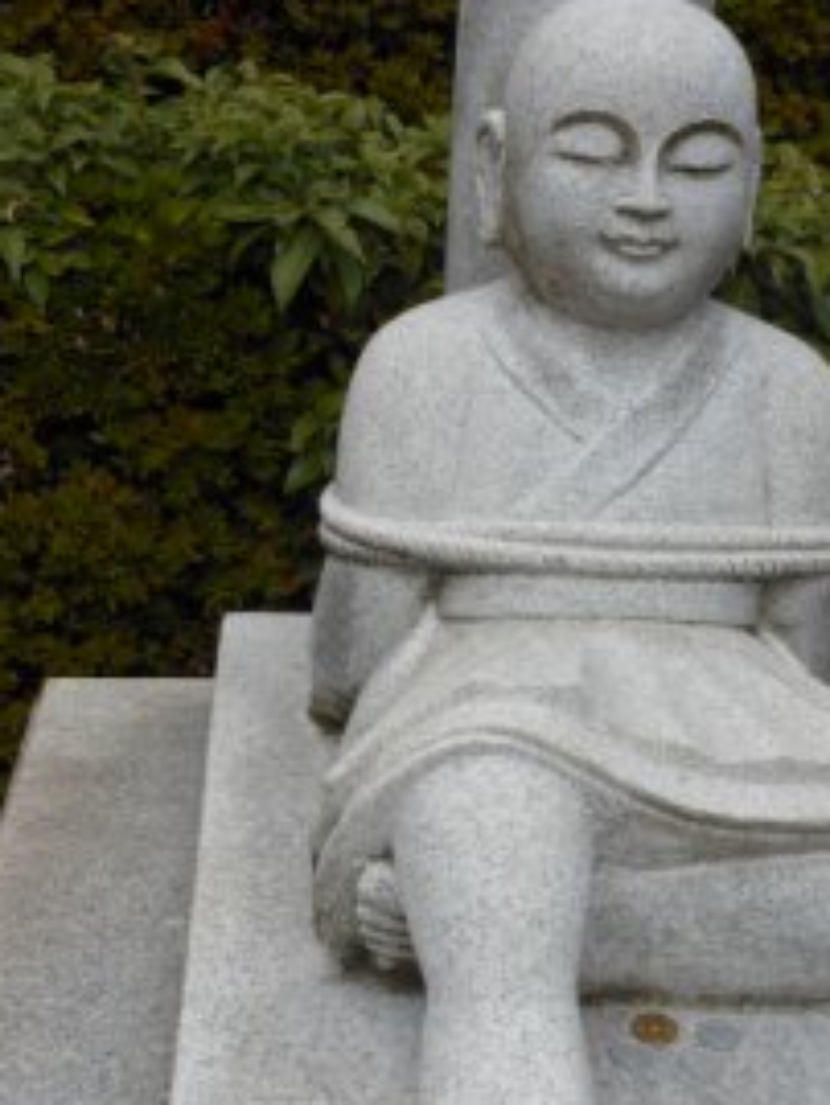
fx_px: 1757
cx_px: 542
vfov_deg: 34.9
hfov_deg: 26.5
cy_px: 592
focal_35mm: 55
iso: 80
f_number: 4
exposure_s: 1/320
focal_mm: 5.9
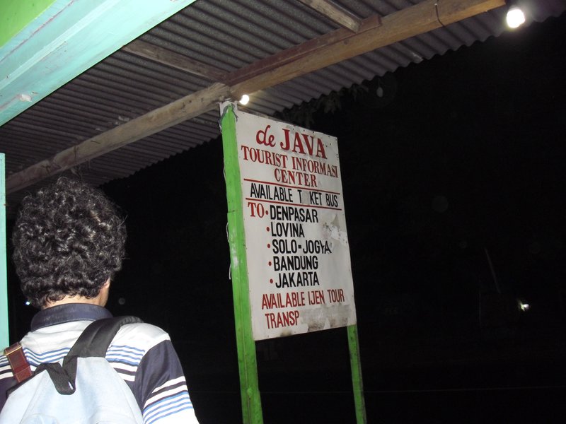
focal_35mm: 38
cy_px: 212
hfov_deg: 49.0
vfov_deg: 37.7
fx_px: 621
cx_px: 283
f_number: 2.8
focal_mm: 6.2
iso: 200
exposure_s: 1/60
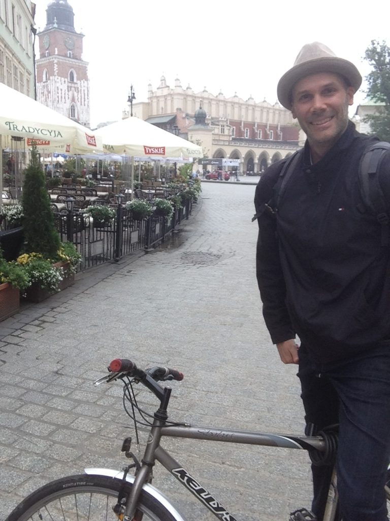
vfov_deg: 55.4
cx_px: 195
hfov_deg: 42.9
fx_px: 496
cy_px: 260
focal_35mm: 33
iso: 50
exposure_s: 1/193
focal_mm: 2.15
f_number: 2.4
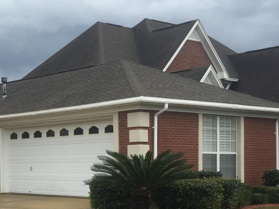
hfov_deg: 25.8
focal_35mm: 70
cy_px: 167
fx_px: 564
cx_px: -26
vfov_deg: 20.8
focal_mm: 4.15
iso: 32
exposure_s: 1/860
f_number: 2.2
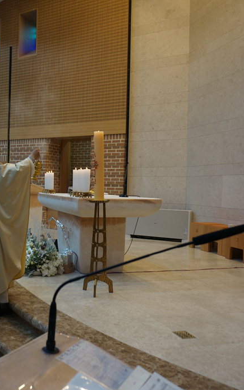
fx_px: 394
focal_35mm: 37
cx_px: 28
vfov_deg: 52.7
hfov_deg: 32.8
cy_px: 196
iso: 200
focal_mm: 16
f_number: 4
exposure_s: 1/60
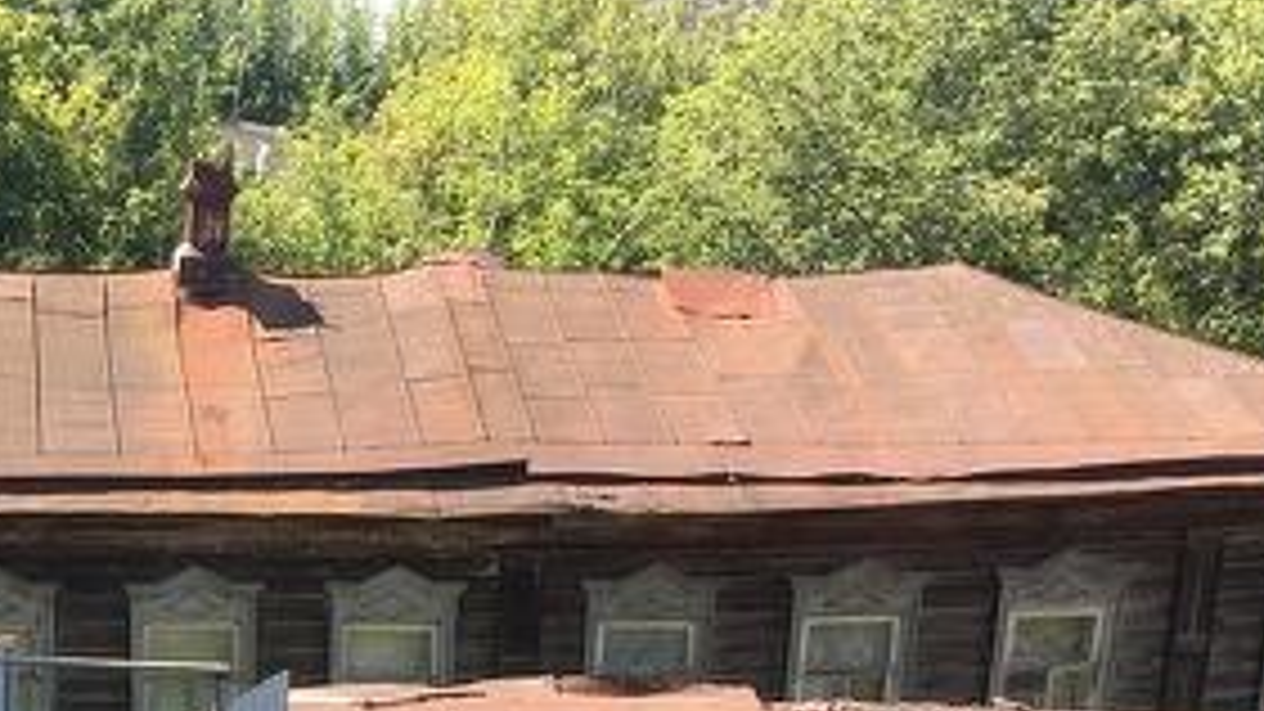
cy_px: 1022
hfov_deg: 27.5
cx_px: -36
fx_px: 2413
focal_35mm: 72
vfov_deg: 15.6
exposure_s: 1/398
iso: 25
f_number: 2.2
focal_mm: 4.15
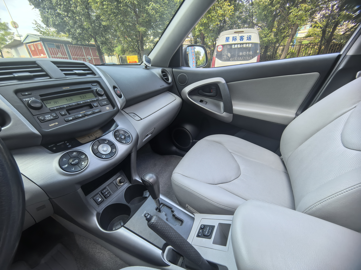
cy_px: 135
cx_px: 180
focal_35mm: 13
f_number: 2.2
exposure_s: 1/100
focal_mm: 1.95
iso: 80
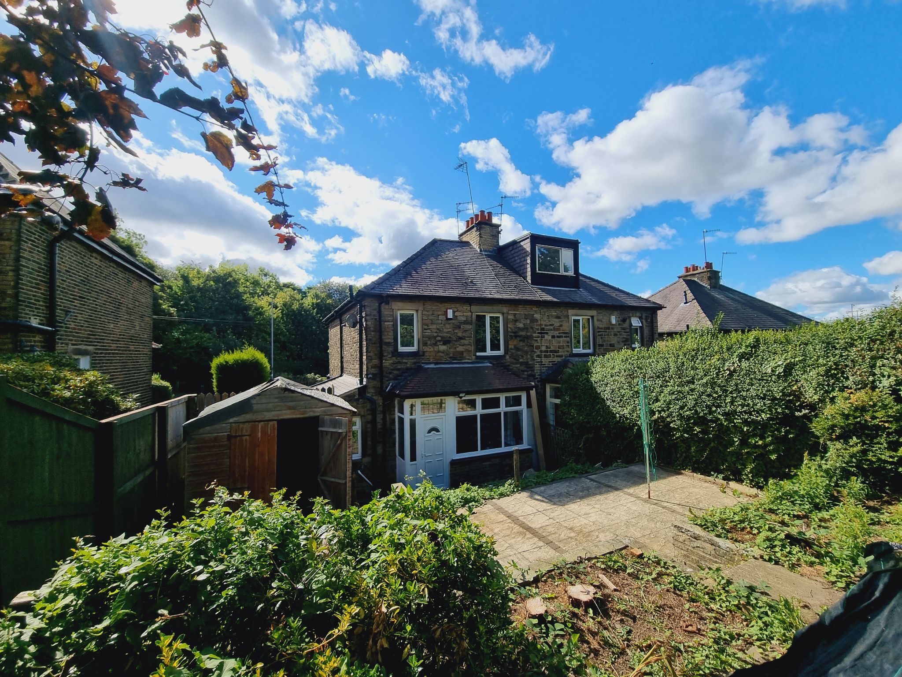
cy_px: 338
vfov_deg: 89.9
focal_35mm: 13
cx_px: 451
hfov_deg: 106.2
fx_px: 339
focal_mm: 2.2
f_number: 2.2
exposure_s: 1/2056
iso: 50
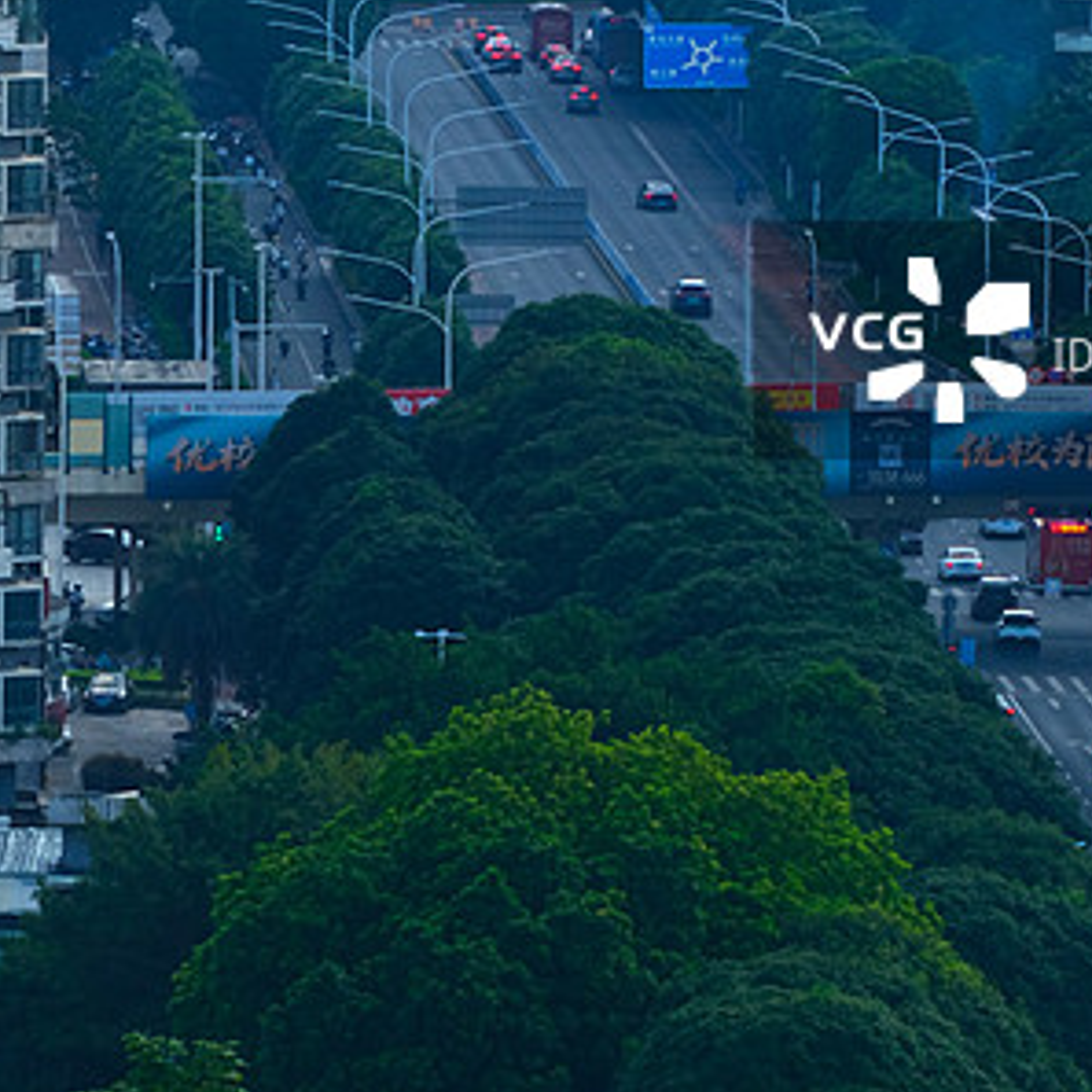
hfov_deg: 2.5
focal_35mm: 698
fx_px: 24912
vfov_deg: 2.5
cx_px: 594
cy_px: -349
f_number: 22
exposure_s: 1/75
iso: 640
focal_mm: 203
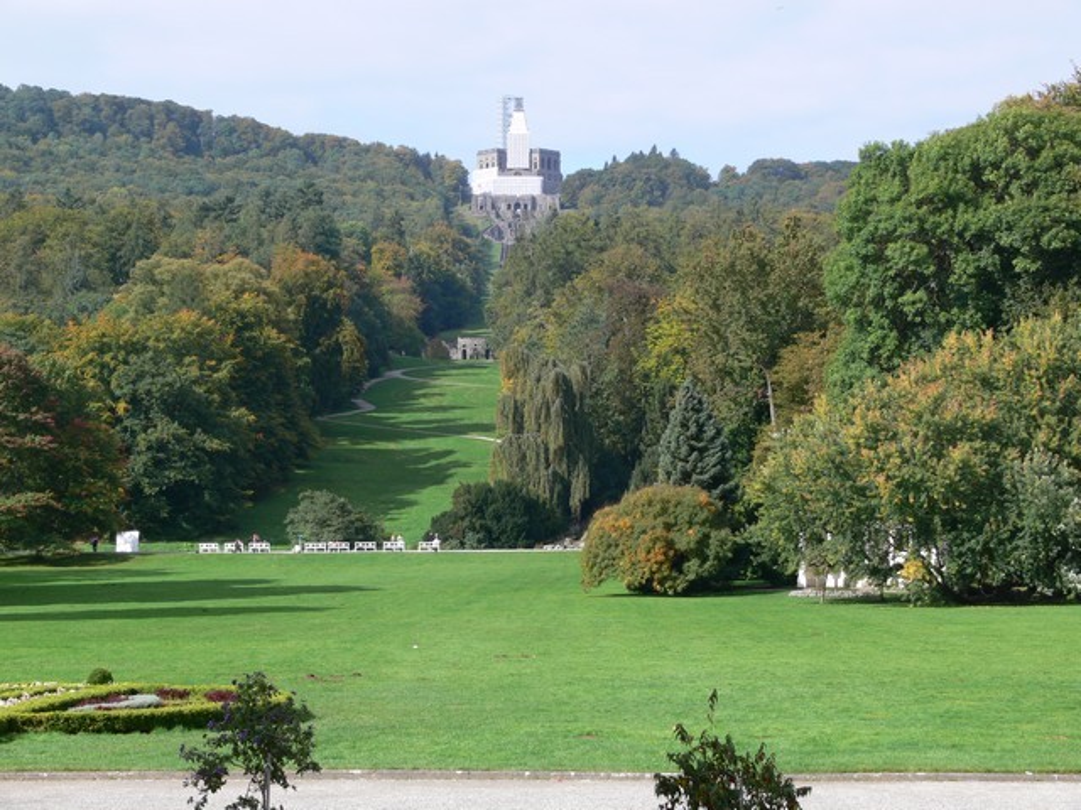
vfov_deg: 20.2
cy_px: 405
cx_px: 540
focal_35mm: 73
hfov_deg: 26.7
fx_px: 2280
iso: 80
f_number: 5.6
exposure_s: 1/200
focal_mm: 15.5
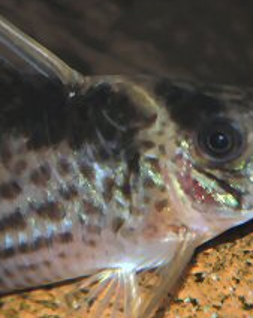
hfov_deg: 8.4
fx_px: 1718
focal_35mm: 183
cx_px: 87
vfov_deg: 10.6
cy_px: 166
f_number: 5.6
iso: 100
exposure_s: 1/125
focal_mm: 55
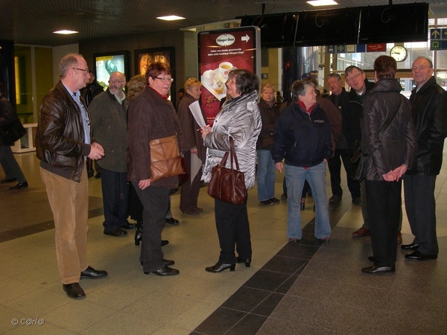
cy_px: 168
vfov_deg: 37.7
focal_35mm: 38
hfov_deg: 49.0
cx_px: 224
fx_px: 491
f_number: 2.8
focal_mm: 7.8
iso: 200
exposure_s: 1/60.1
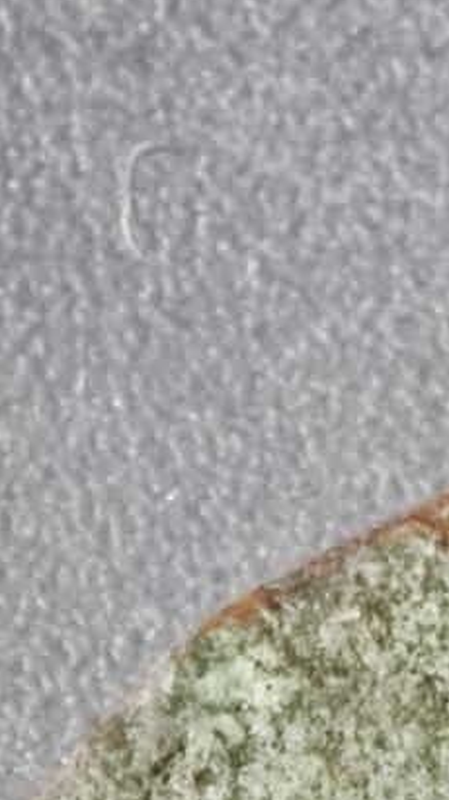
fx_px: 10456
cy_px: 1553
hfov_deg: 2.4
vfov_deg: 4.3
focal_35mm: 493
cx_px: 894
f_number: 2
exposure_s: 1/100
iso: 400
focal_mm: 9
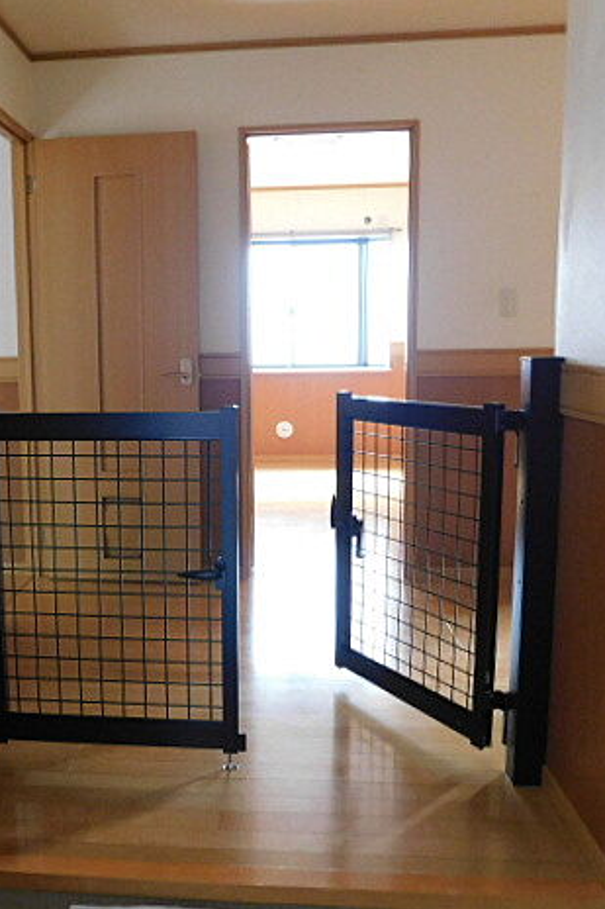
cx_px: 172
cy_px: 454
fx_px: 832
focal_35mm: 33
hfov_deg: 39.2
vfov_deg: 57.2
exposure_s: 1/8
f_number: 3
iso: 400
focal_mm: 4
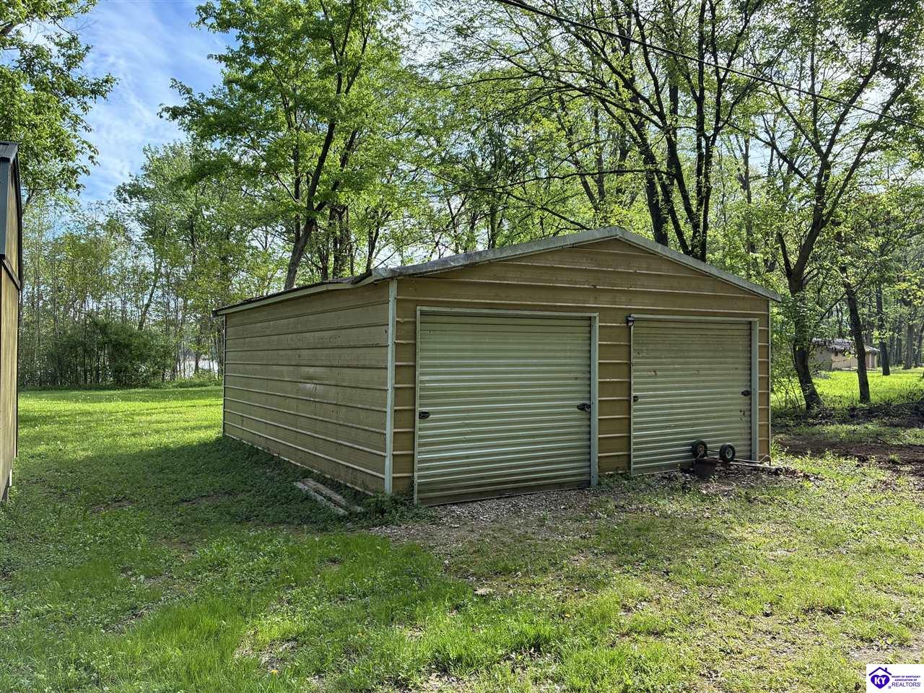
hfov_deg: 67.3
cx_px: 462
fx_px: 694
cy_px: 346
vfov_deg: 53.1
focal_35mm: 26
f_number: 1.64
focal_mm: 4.2
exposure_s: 1/465
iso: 32
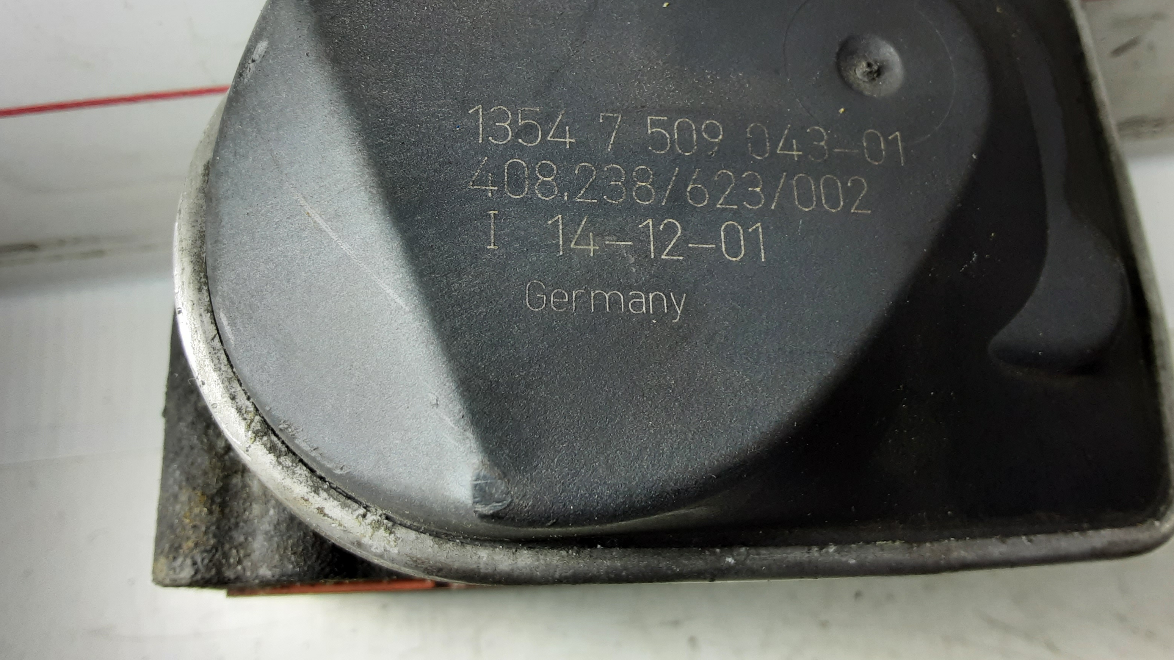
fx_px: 965
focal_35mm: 31
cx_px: 605
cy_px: 220
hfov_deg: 62.6
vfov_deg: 37.4
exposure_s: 1/50
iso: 64
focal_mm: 2.91
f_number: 1.9
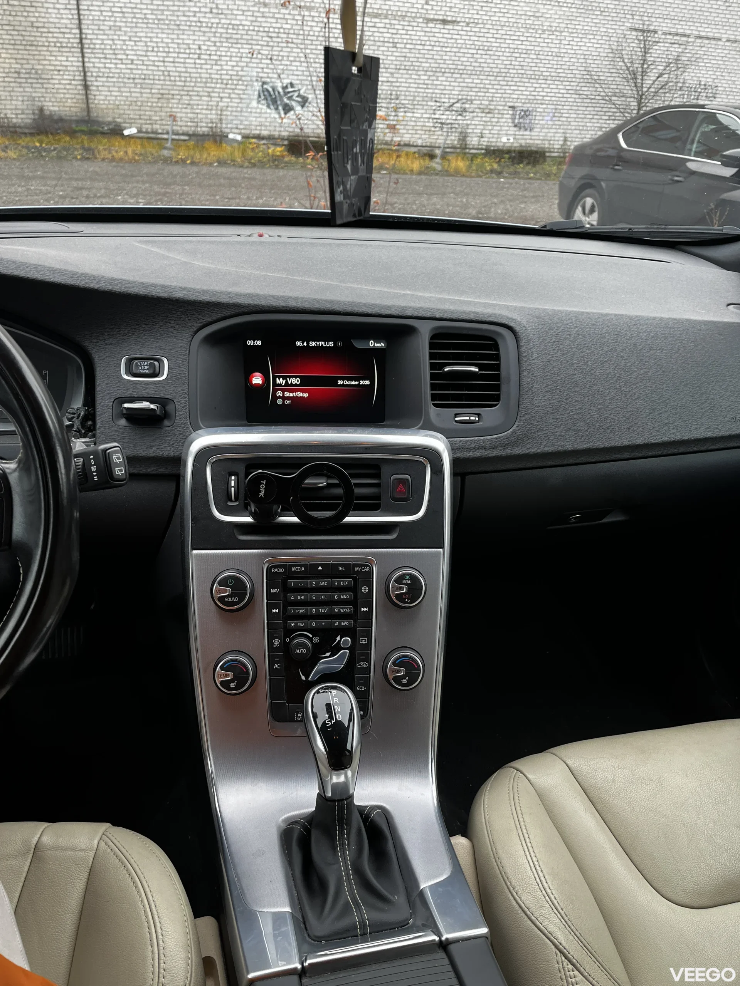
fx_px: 741
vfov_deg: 67.3
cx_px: 370
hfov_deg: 53.1
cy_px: 493
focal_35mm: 26
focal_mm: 5.1
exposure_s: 1/121
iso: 125
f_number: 1.6
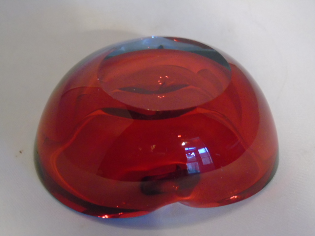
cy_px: 118
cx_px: 158
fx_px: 646
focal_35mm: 71
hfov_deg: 27.4
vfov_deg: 20.7
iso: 800
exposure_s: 1/30
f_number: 4.7
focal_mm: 13
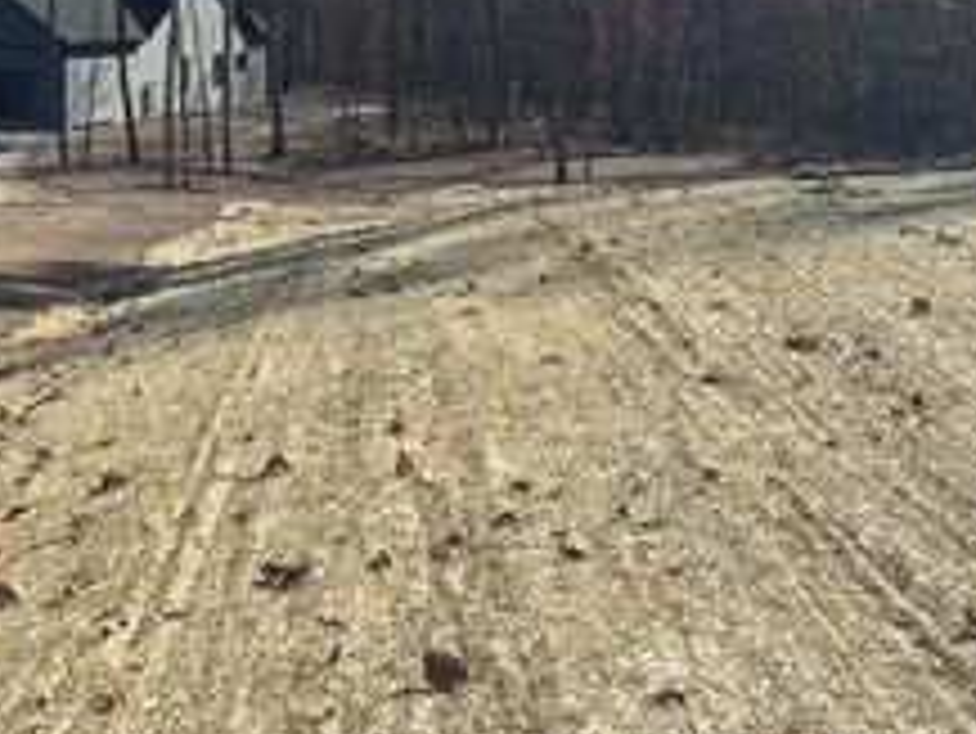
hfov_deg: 29.4
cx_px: -63
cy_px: -11
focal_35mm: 60
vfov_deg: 23.4
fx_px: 1693
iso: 50
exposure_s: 1/4630
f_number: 1.5
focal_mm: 5.7
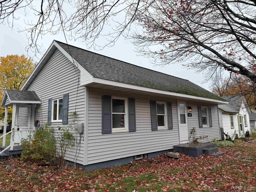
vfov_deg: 56.8
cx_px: 128
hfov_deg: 71.6
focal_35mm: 24
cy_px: 96
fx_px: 177
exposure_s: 1/1901
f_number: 1.78
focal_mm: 6.76
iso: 80
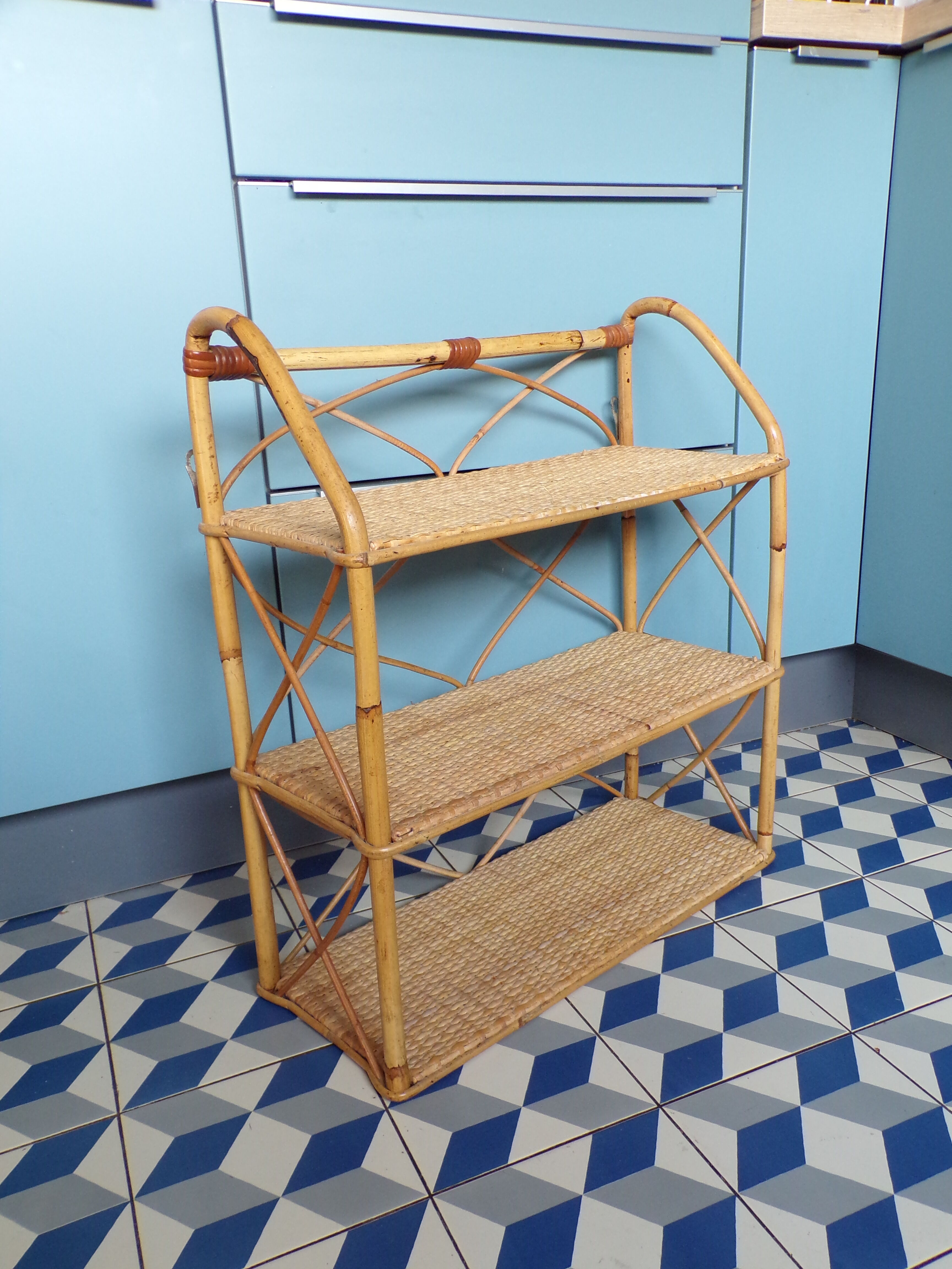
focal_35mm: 28
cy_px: 634
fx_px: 1027
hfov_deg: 49.7
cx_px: 476
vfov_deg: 63.4
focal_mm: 5
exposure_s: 1/25
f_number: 3.1
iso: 200
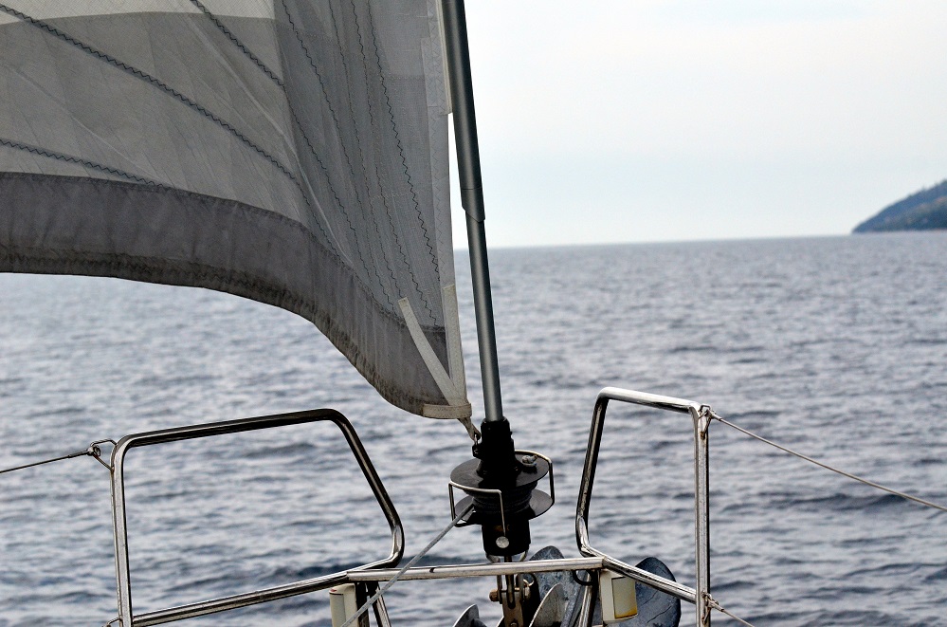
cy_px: 314
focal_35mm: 105
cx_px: 474
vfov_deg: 13.0
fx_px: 2756
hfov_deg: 19.5
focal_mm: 70
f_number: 6.3
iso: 1600
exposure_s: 1/8000
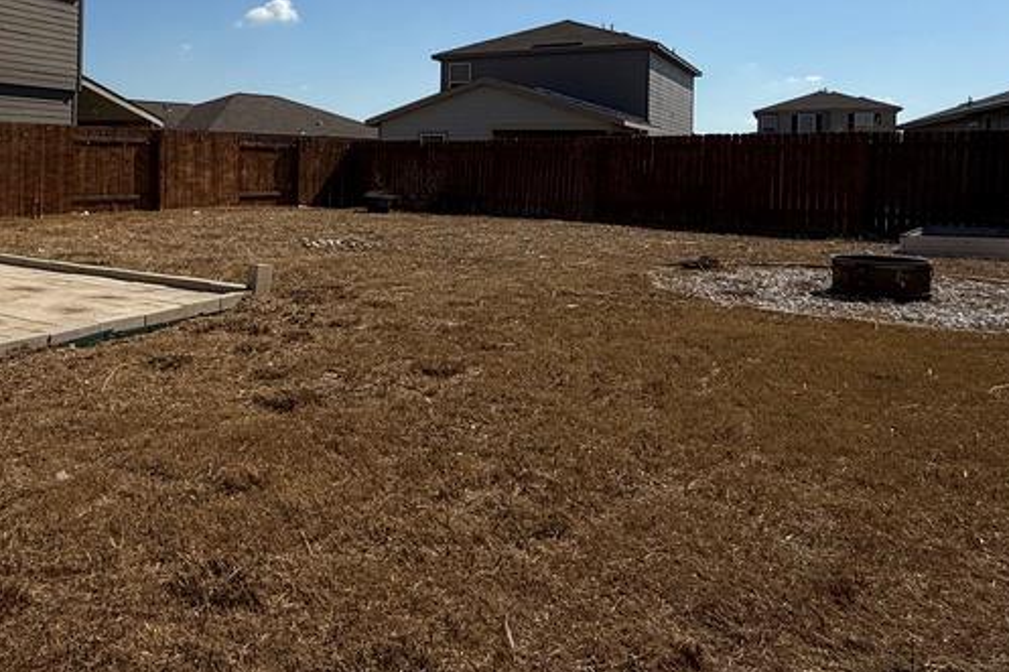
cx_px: 258
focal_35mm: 30
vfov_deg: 42.1
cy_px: 160
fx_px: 841
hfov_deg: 58.8
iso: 50
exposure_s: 1/6173
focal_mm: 2.22
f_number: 2.2
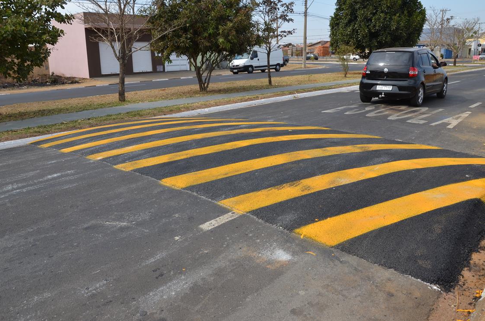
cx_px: 244
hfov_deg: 65.6
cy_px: 157
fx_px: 377
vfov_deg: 46.2
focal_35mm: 28
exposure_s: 1/250
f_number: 8
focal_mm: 18
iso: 200
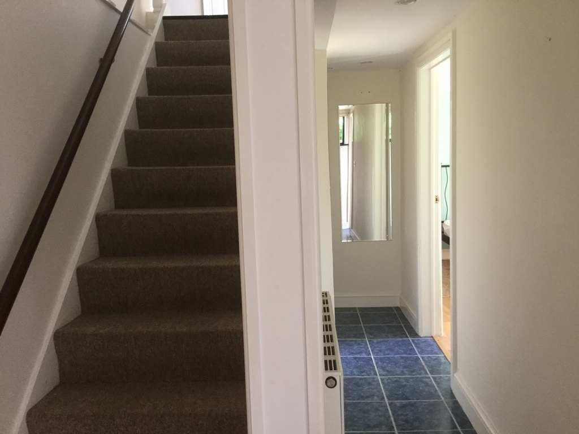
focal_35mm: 31
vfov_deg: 45.4
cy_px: 217
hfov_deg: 58.4
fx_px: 519
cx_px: 290
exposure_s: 1/33
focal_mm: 3.3
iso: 160
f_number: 2.4
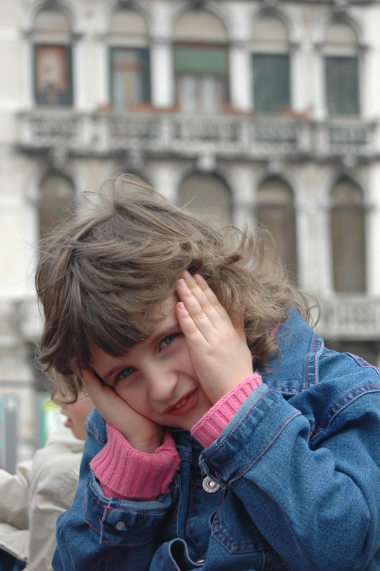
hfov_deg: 11.4
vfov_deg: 17.1
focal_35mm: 120
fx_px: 1903
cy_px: 286
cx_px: 190
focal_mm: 80
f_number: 8
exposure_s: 1/250
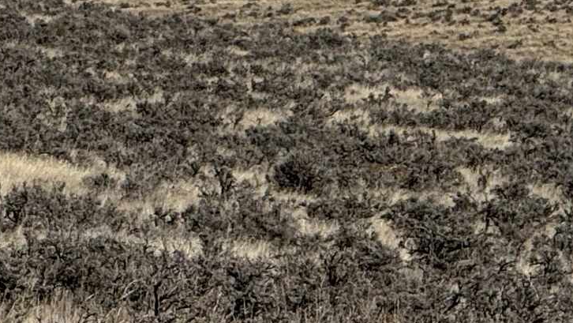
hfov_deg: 3.9
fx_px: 8405
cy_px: -381
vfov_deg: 2.2
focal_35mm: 553
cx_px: -148
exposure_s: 1/3509
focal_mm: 15.66
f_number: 2.8
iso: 50
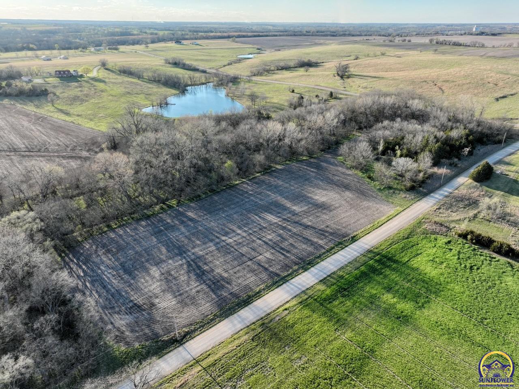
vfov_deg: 56.8
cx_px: 260
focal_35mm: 24
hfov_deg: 71.6
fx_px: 360
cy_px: 194
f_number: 2.8
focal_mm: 12.29
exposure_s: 1/1600
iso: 400
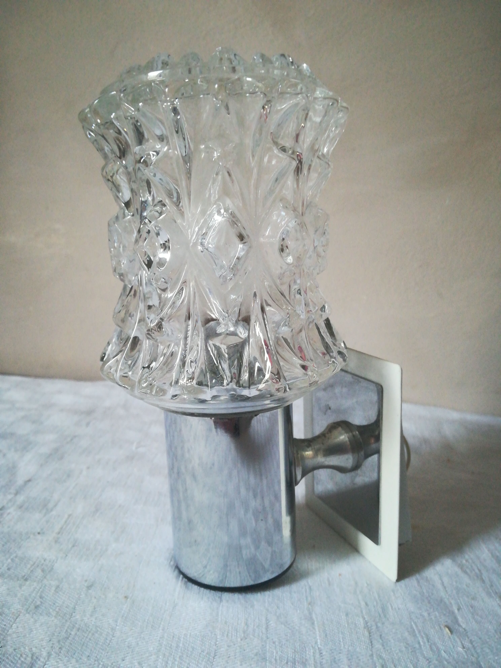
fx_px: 502
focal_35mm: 26
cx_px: 250
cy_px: 334
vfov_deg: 67.3
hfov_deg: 53.1
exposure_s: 1/20
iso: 500
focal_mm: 3.83
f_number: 2.2
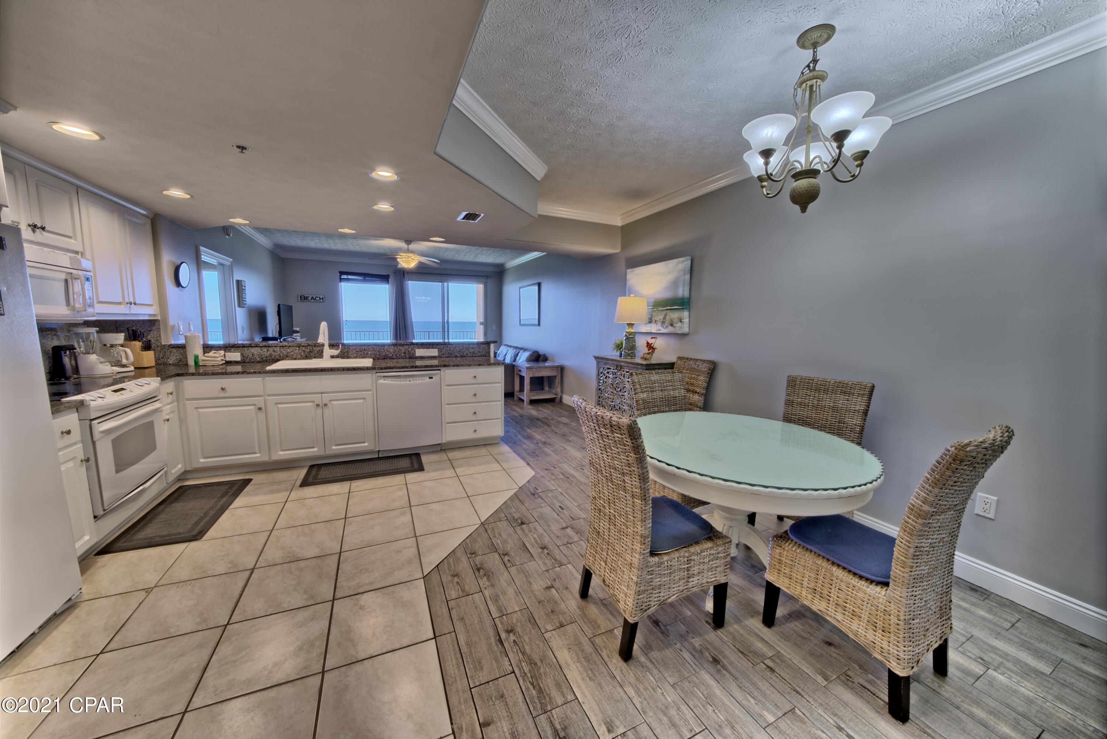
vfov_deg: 90.1
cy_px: 370
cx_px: 554
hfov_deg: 112.6
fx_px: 369
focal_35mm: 12
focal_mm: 12
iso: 200
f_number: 19
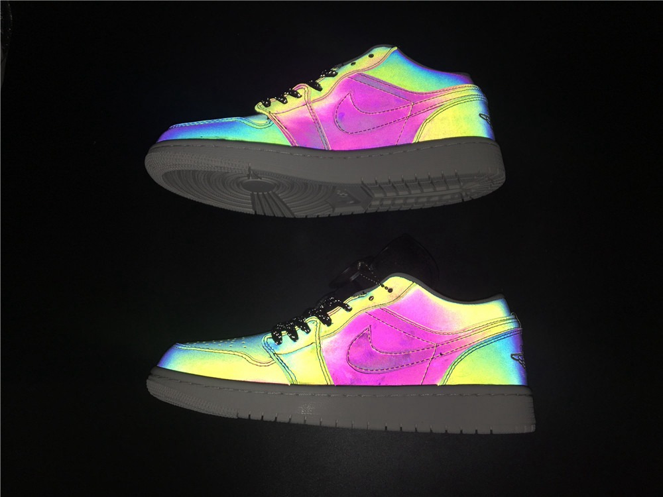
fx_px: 555
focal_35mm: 29
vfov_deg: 48.2
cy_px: 248
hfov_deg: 61.7
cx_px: 332
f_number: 2.2
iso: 25
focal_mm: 4.15
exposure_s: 1/190
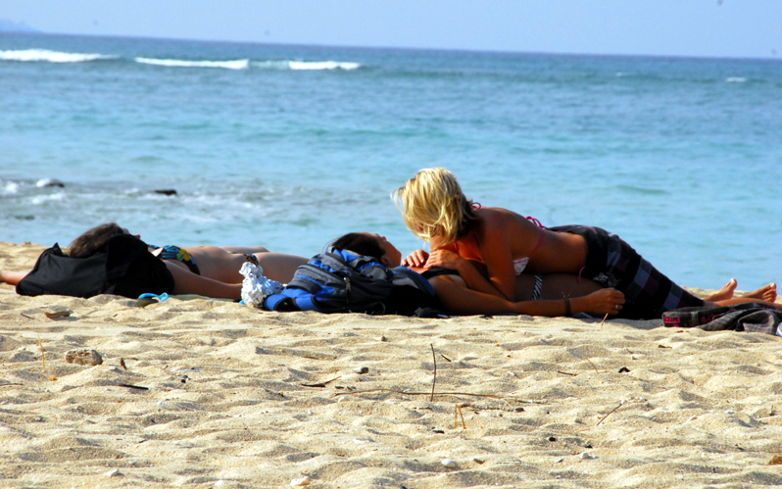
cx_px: 391
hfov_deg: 6.8
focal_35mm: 307
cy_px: 236
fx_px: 6544
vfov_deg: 4.3
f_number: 14
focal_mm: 200
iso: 400
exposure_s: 1/400
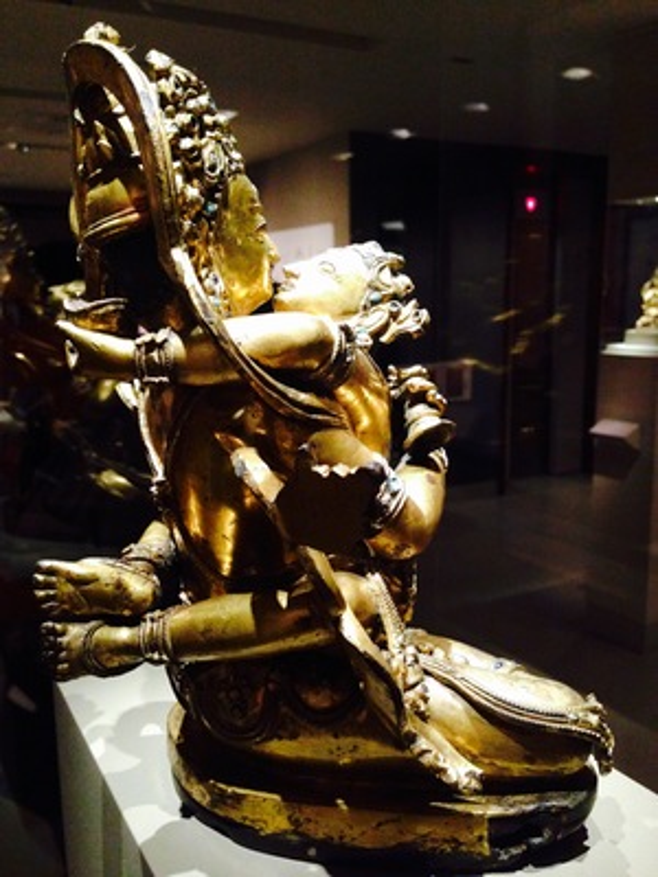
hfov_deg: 42.9
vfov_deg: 55.4
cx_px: 329
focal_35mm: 33
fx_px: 836
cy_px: 438
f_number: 2.4
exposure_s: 1/20
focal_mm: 4.12
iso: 400
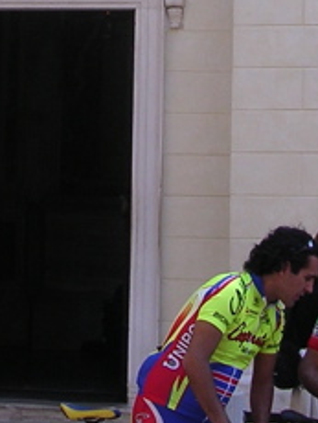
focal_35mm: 132
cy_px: -79
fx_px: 1614
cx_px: 74
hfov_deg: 11.2
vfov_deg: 14.5
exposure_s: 1/396
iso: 100
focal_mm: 5.8
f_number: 2.8
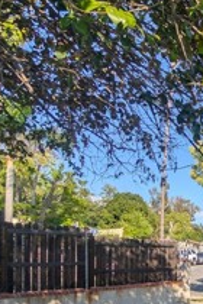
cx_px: 326
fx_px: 321
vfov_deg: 46.4
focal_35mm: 38
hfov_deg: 24.4
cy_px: 266
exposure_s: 1/1957
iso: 50
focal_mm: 2.02
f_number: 1.7
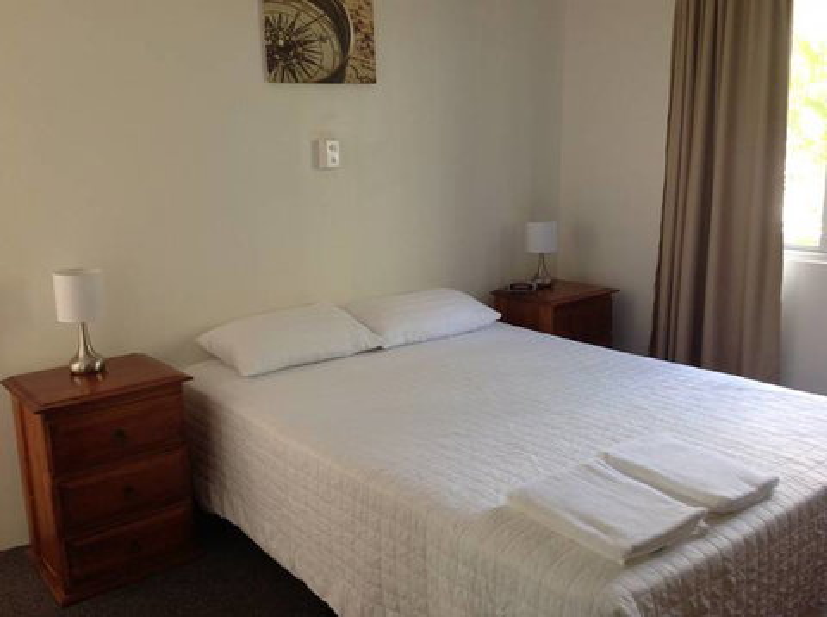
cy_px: 308
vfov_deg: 40.6
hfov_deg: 52.7
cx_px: 414
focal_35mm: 35
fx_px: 835
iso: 125
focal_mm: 4.28
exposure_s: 1/15
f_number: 2.4
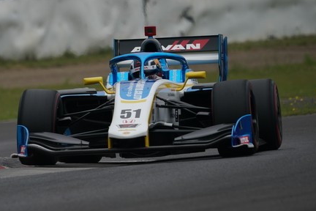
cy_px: 151
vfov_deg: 1.4
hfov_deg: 2.1
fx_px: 8786
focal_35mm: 1001
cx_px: 73
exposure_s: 1/800
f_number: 7.1
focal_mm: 600
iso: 400
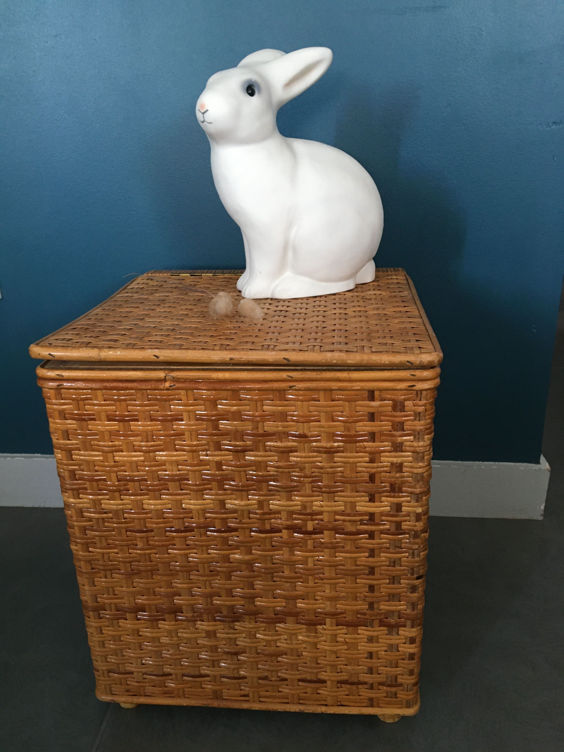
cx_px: 282
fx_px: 630
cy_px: 376
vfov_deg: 61.7
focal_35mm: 29
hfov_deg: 48.2
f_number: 2.2
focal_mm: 4.15
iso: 160
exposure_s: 1/33
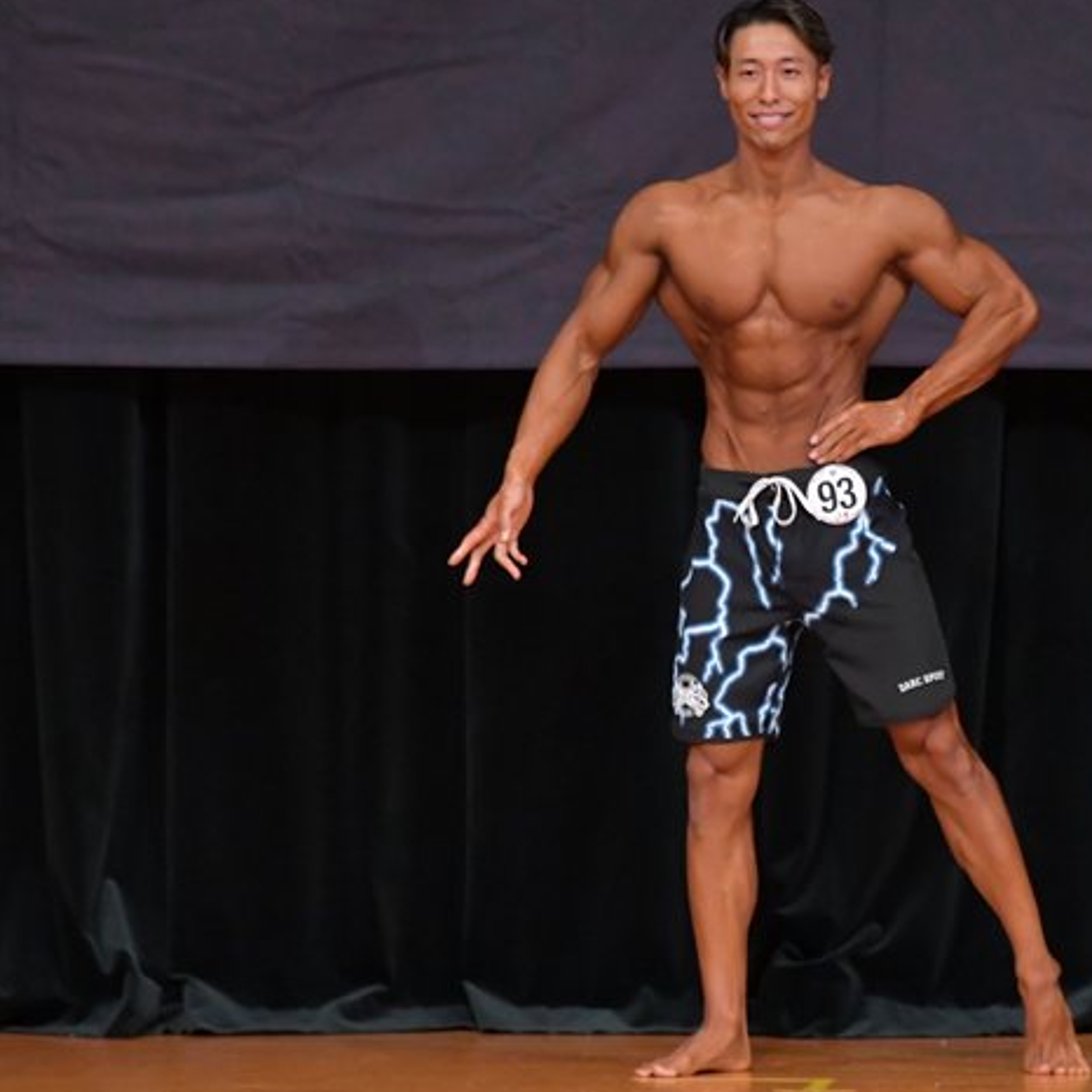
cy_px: 551
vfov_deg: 3.9
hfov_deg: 3.9
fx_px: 15882
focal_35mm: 445
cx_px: 831
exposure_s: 1/400
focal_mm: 210
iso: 5000
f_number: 5.6
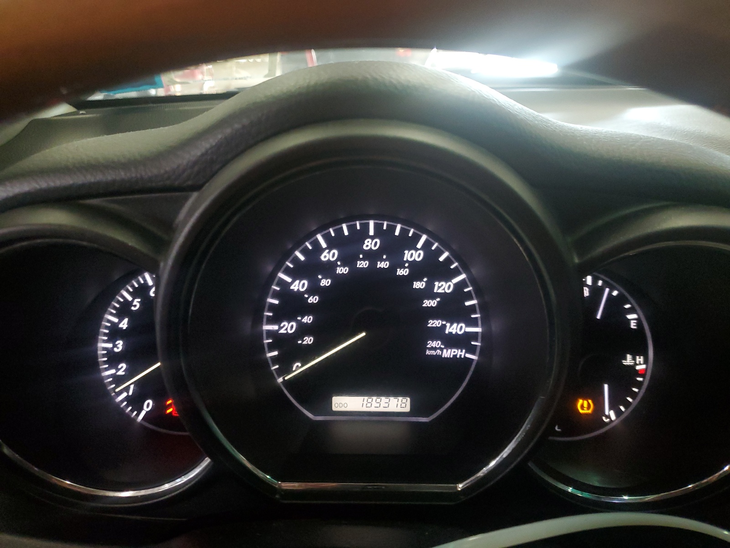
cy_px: 274
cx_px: 365
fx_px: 548
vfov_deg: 53.1
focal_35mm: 26
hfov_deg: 67.3
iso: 243
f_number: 1.5
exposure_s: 1/60.2
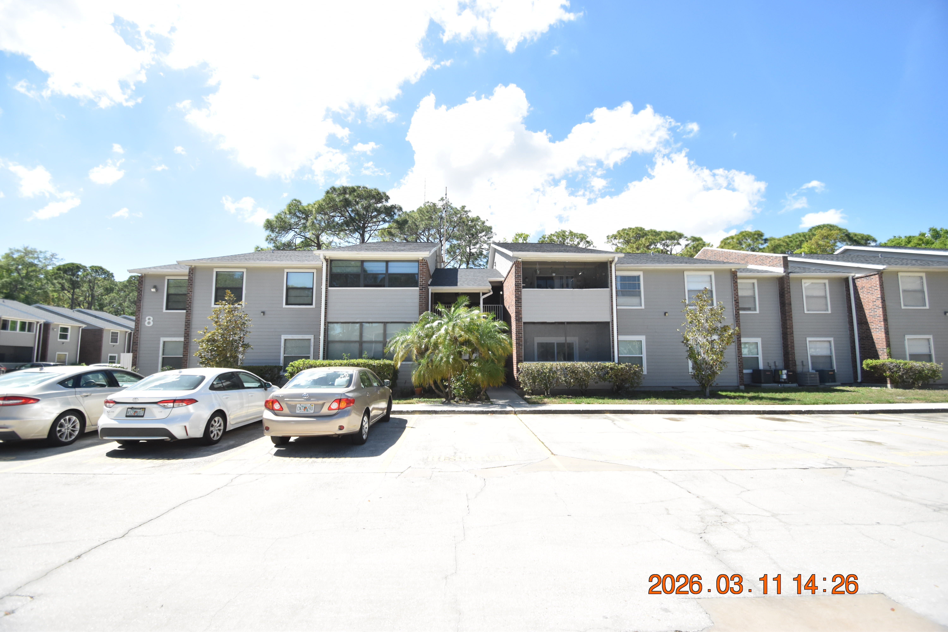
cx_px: 474
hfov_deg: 100.4
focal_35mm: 15
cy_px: 316
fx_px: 395
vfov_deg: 77.3
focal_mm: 10
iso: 800
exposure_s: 1/4000
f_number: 3.5
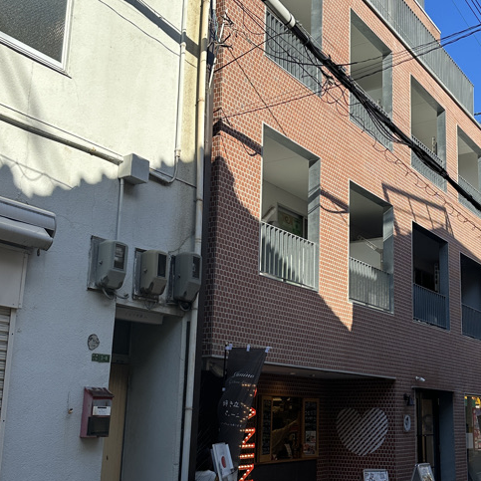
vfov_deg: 37.5
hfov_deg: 36.9
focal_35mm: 45
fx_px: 707
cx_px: 340
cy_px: 263
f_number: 1.78
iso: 80
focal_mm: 6.86
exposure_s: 1/3247
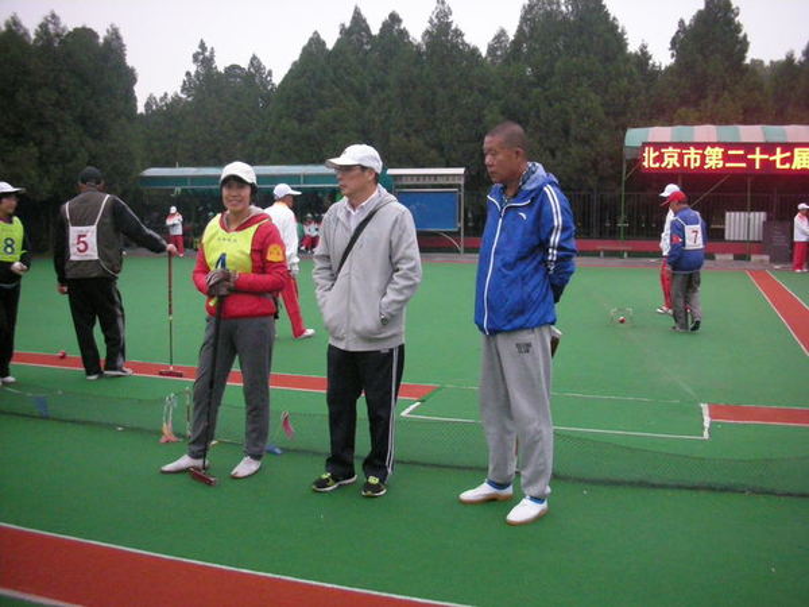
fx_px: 818
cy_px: 304
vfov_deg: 40.7
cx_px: 404
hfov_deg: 52.6
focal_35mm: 35
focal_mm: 5.8
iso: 503
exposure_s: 1/128
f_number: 2.8
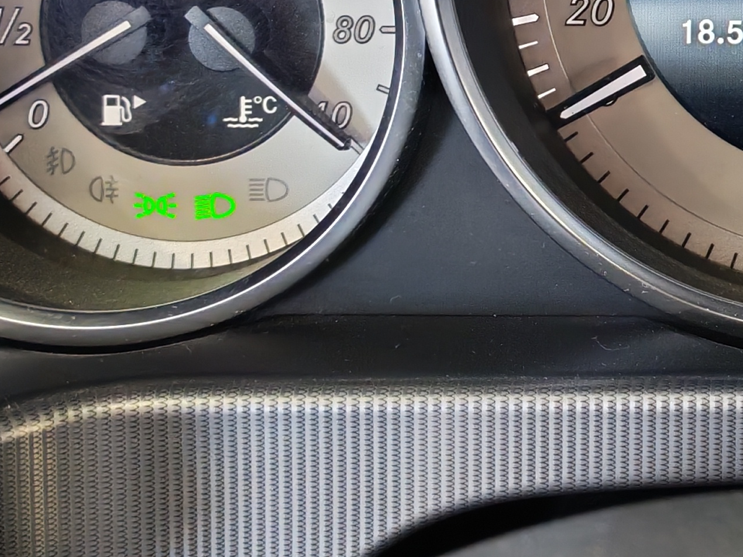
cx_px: 859
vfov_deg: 14.4
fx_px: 2146
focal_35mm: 100
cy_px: -57
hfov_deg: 18.7
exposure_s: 1/100
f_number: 1.9
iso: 1000
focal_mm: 6.12
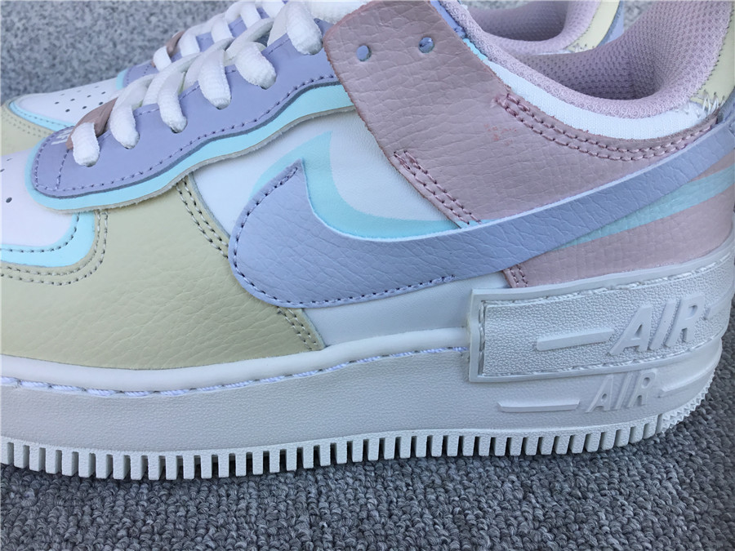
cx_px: 368
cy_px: 276
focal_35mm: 31
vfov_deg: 45.4
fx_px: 658
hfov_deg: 58.4
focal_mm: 3.3
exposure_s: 1/272
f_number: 2.4
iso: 25
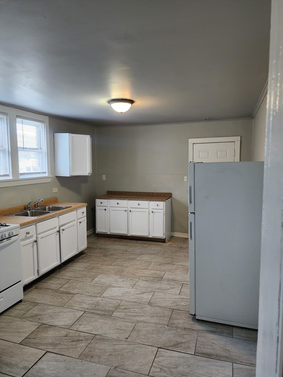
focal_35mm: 23
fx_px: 251
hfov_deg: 58.9
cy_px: 188
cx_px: 142
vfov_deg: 73.9
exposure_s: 1/120
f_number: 1.8
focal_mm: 6.4
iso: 800
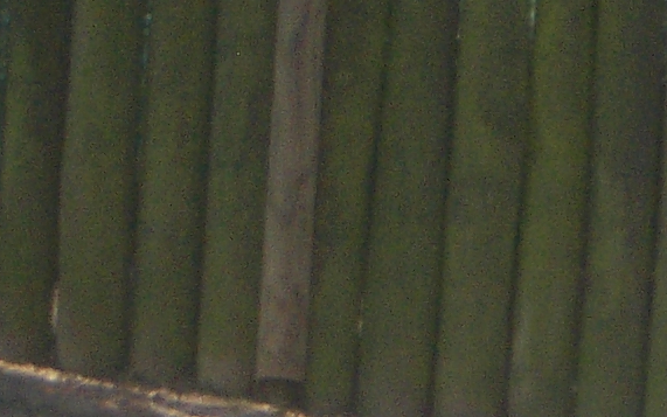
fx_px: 8163
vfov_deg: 2.9
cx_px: 1321
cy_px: 350
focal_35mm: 449
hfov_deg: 4.6
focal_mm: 17.4
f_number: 4.8
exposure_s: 1/100
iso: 100
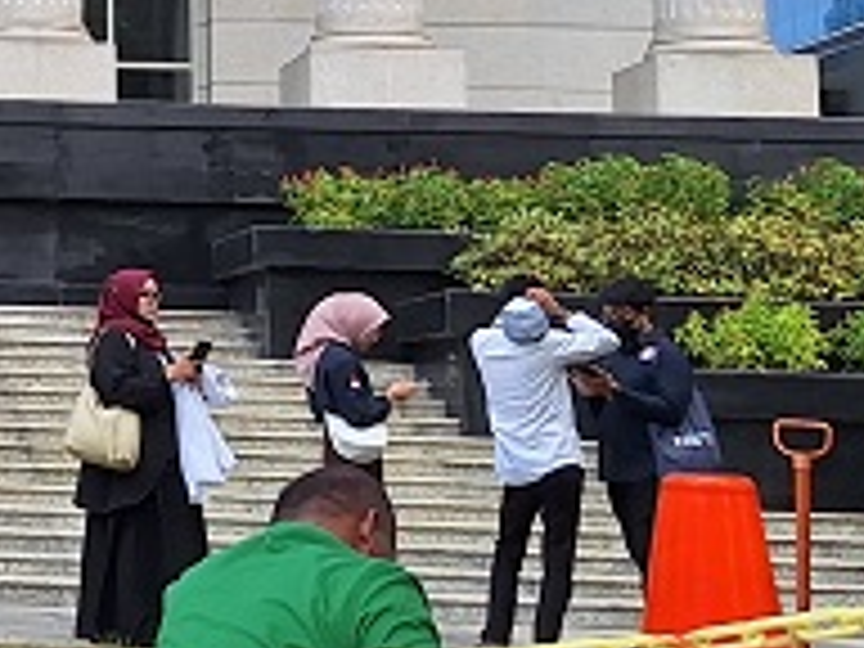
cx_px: -567
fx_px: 2995
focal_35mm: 120
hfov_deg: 14.8
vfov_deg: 12.2
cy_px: -58
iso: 40
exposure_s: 1/1120
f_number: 1.8
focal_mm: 5.54
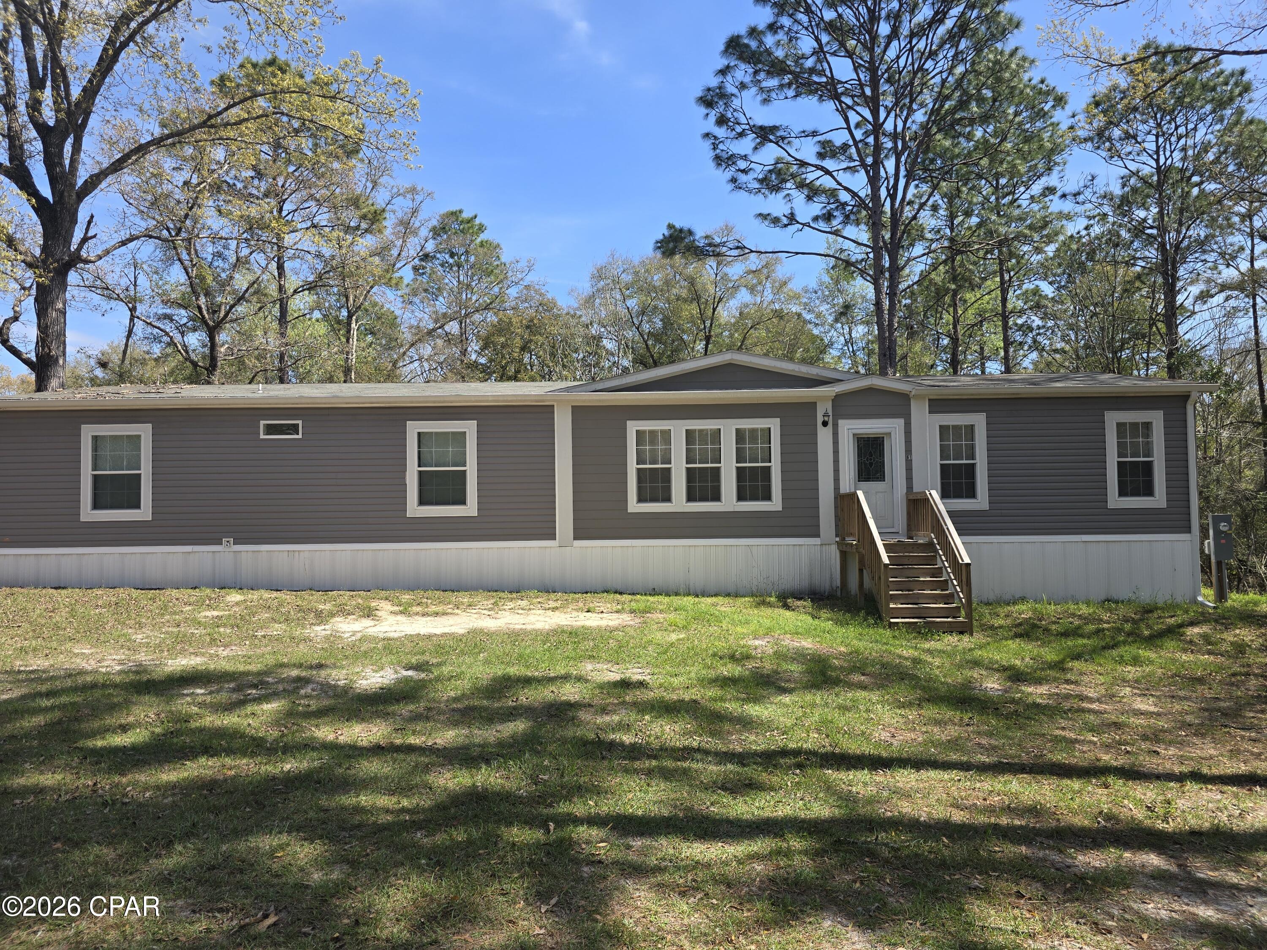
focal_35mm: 23
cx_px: 634
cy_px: 475
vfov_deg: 58.9
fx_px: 842
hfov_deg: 73.9
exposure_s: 1/472
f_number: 1.7
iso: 12
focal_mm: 6.3
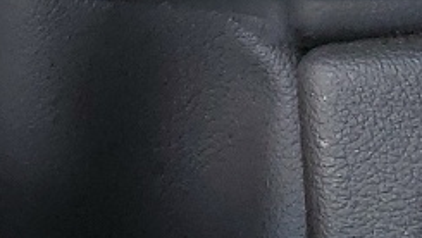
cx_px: -584
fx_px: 2071
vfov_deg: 6.2
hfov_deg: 10.2
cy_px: -419
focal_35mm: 185
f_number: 1.5
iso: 50
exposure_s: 1/143
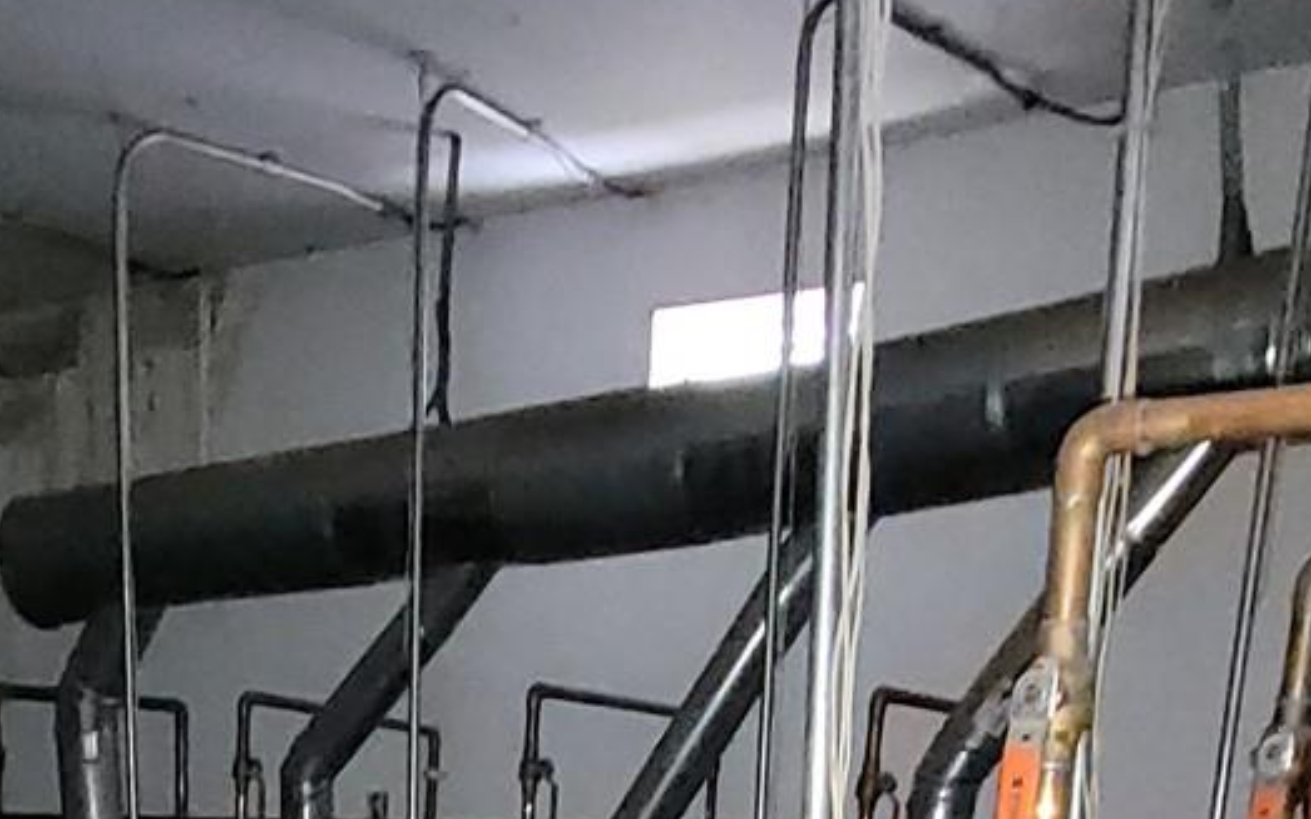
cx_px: 263
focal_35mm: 54
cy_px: 1332
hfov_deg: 36.3
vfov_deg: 19.7
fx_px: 1930
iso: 640
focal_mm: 1.74
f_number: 2.2
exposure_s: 1/20
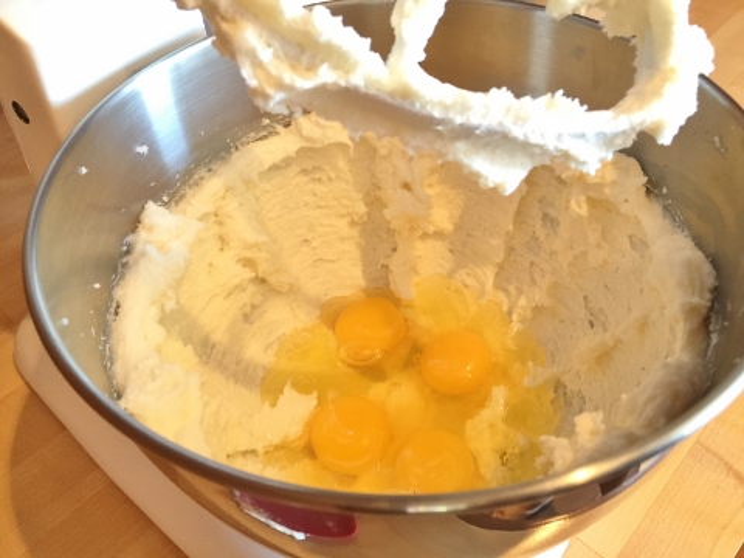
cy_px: 279
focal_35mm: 29
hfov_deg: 61.7
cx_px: 372
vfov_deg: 48.2
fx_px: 623
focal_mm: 4.15
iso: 125
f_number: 2.2
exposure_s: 1/15
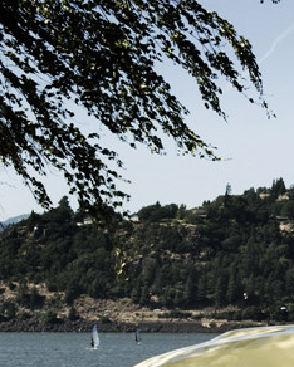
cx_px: 554
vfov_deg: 12.8
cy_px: 278
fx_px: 1626
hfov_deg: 9.7
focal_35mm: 150
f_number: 18
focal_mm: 31
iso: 200
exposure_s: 1/60
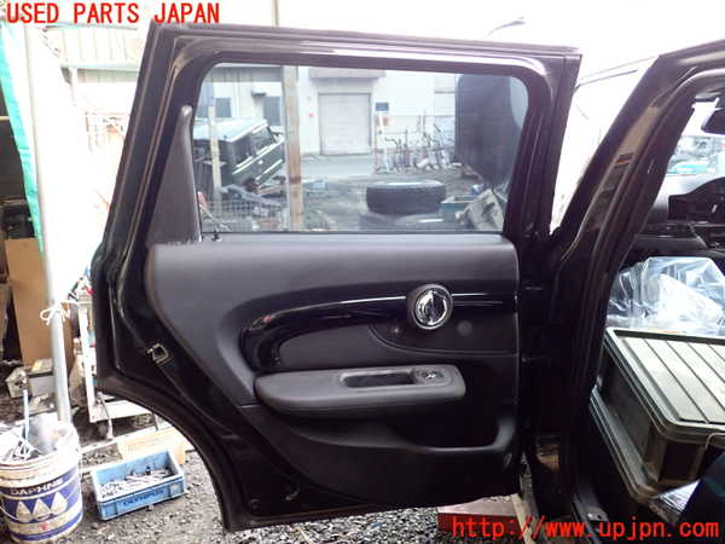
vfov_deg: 46.8
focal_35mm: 30
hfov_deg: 60.0
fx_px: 628
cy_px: 272
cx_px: 362
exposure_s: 1/40
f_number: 2.3
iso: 800
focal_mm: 5.4
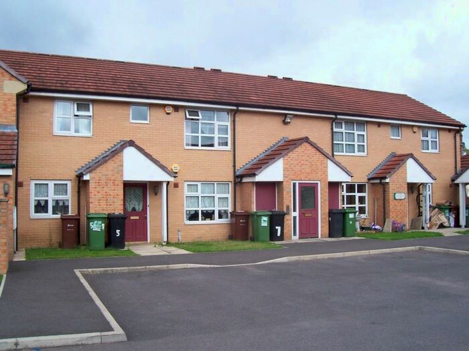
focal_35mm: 34
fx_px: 461
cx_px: 234
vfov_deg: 41.8
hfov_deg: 54.0
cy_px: 176
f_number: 5.1
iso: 80
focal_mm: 5.6
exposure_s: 1/275
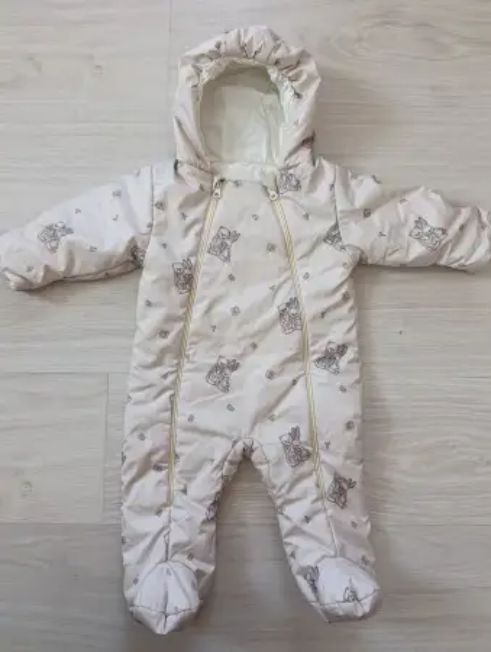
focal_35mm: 23
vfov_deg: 73.8
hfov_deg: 59.0
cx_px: 246
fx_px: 434
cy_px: 326
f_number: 1.65
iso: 684
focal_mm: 6.11
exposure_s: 1/50
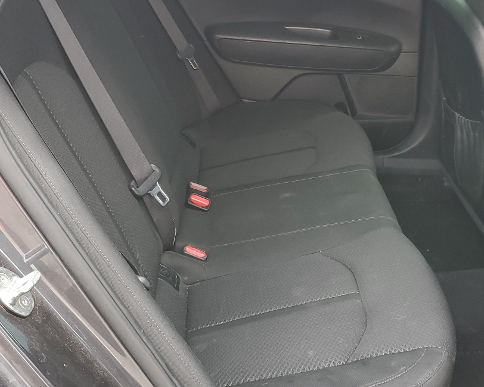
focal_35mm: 50
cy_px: 181
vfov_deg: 30.3
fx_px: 716
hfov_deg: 36.7
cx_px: 347
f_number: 1.5
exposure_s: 1/120
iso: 63
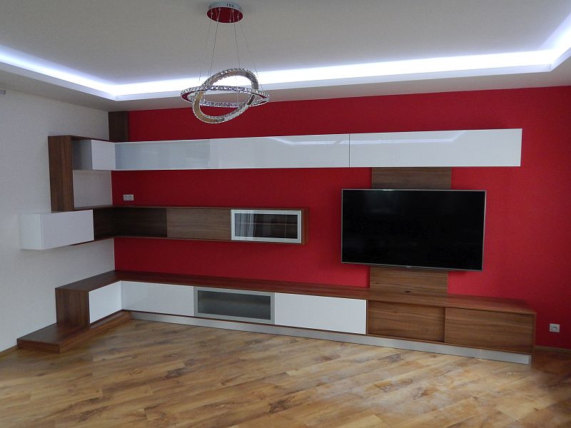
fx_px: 396
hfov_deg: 71.6
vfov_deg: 56.8
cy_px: 214
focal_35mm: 24
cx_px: 286
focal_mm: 4.3
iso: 400
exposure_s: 1/30
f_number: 2.8
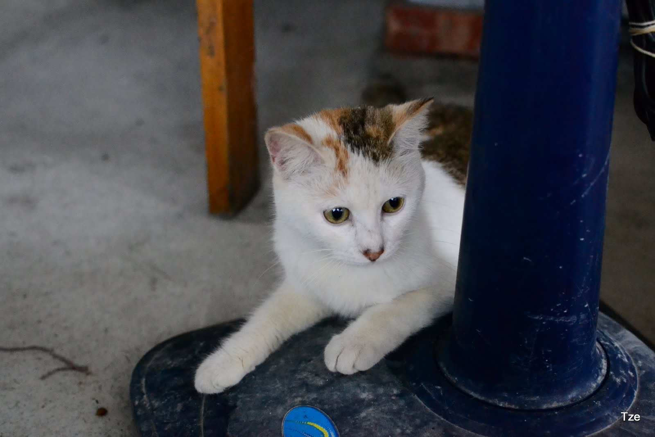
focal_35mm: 52
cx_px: 328
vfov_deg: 25.8
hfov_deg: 37.8
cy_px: 218
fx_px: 955
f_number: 3.2
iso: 3200
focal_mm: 35
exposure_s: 1/160
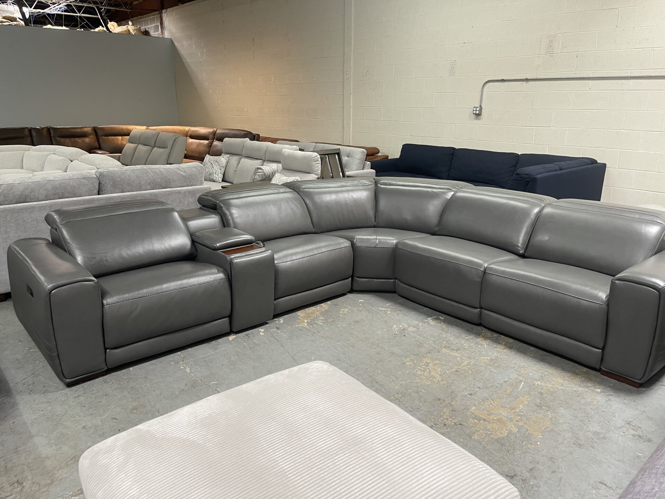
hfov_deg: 69.4
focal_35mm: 25
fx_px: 480
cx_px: 332
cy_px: 250
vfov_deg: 54.9
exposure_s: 1/60
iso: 125
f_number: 1.6
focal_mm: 5.1
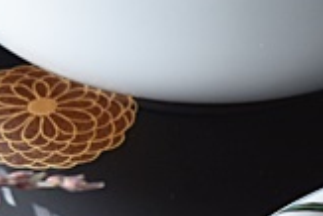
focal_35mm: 404
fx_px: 3632
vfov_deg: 3.4
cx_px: 133
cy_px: -269
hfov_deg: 5.1
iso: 400
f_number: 5.6
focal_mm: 55
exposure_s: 1/10
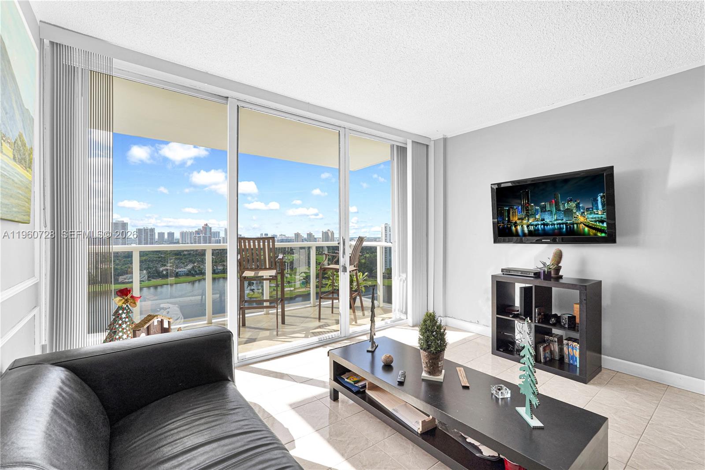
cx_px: 352
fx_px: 313
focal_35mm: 16
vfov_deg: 73.7
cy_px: 235
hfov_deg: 96.7
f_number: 8
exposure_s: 1/50
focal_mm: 16
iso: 100
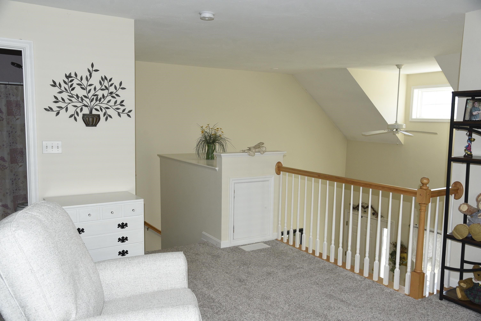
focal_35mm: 31
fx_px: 414
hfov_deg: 60.3
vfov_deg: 42.4
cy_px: 160
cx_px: 240
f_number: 5.6
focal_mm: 31
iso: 1000
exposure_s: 1/200
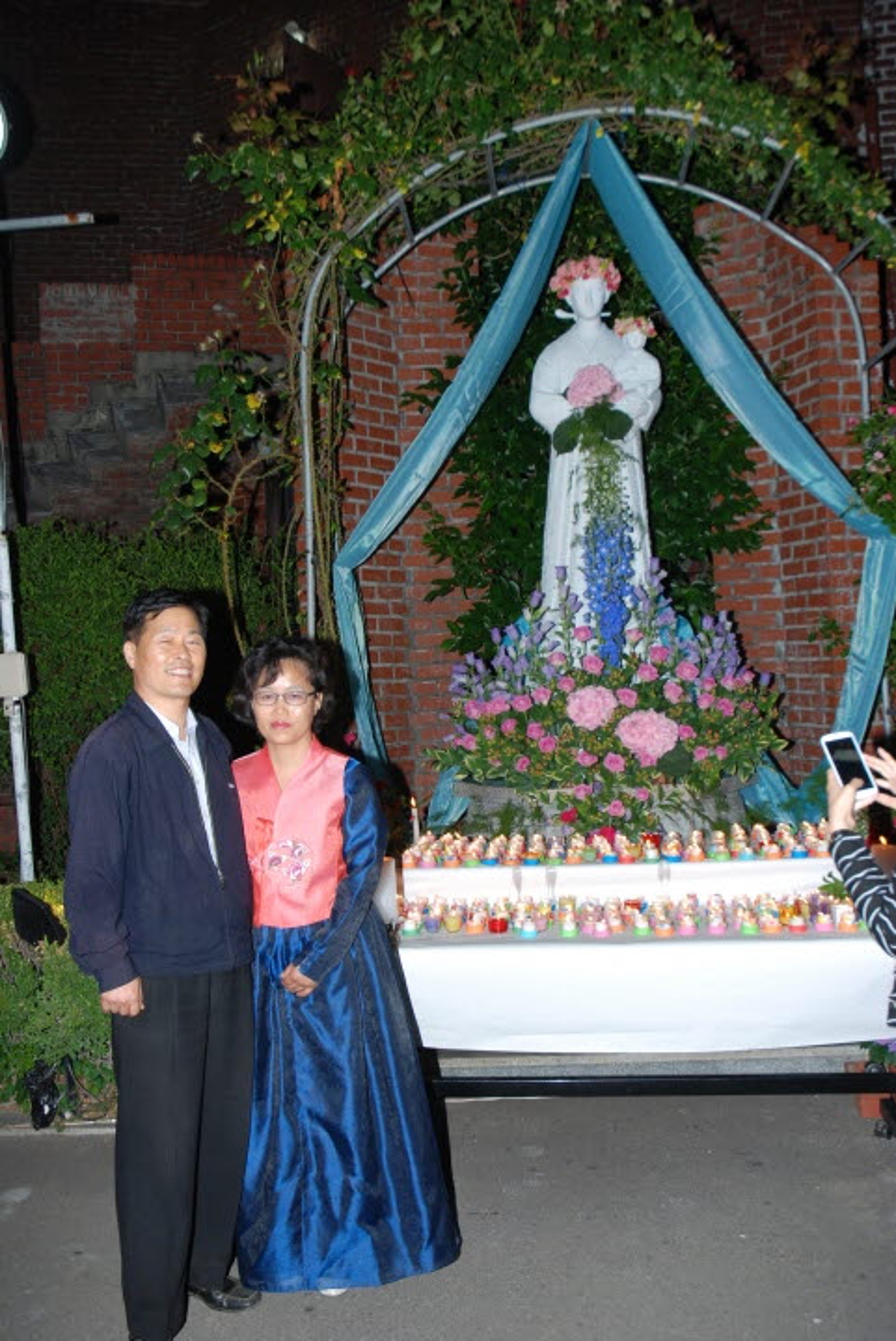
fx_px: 1342
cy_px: 670
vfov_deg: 53.1
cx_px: 448
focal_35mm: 36
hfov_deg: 36.9
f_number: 5.6
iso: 200
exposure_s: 1/60
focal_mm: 24
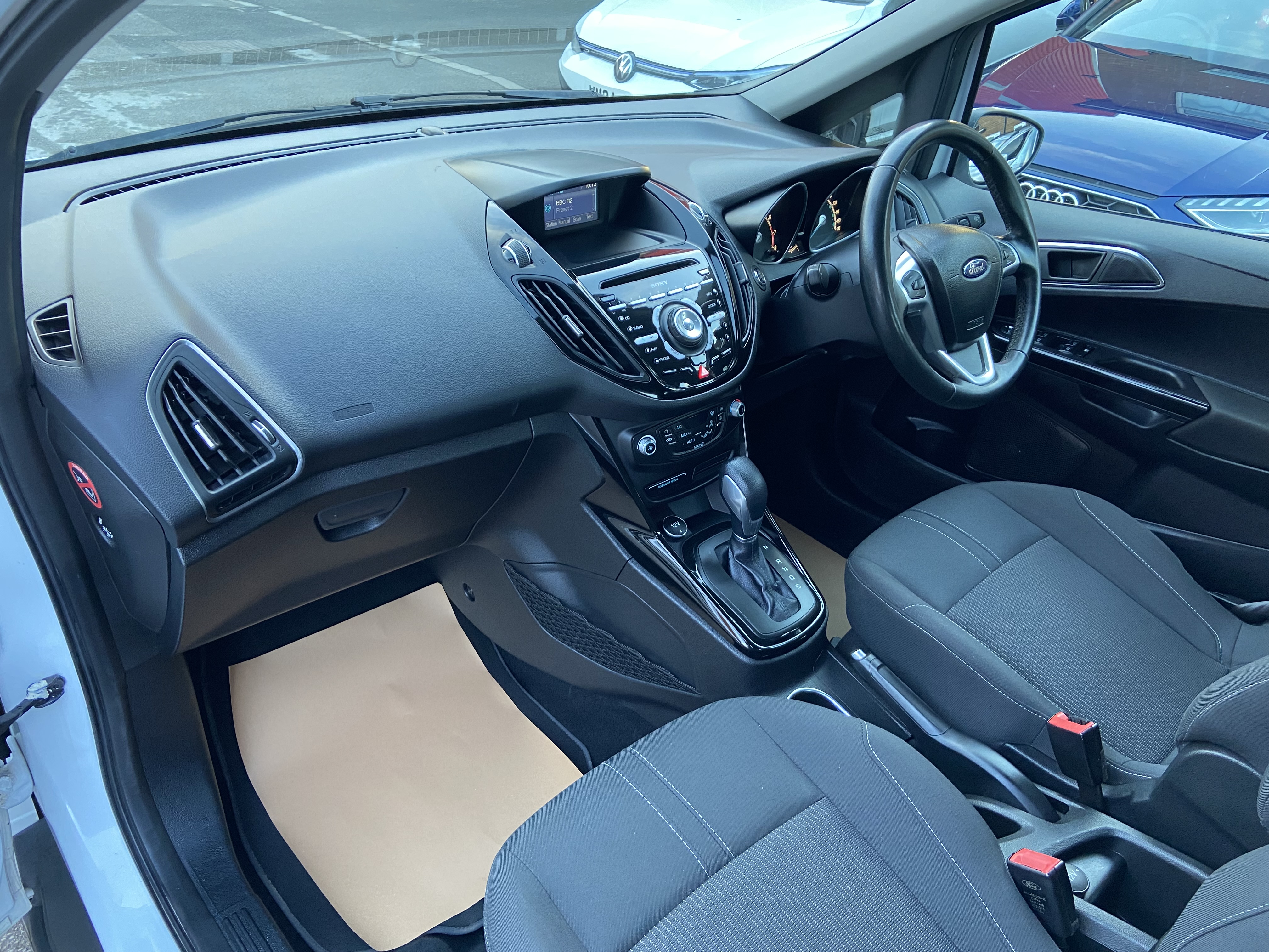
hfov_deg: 67.3
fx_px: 953
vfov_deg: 53.1
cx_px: 634
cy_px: 476
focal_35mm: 26
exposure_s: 1/60
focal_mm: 4.25
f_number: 1.8
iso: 160
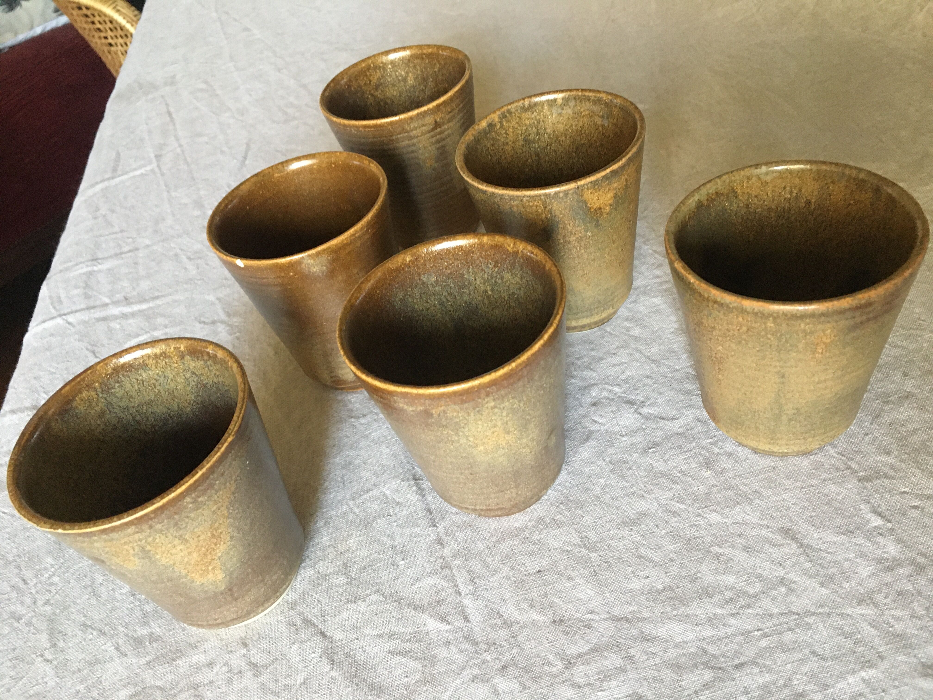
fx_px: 782
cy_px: 350
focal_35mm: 29
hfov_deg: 61.7
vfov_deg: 48.2
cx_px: 466
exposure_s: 1/20
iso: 200
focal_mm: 4.15
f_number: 2.2
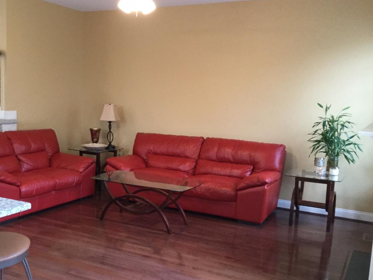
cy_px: 153
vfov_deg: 35.9
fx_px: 431
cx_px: 156
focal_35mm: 40
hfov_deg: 46.6
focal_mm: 3.3
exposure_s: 1/30
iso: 160
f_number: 2.4
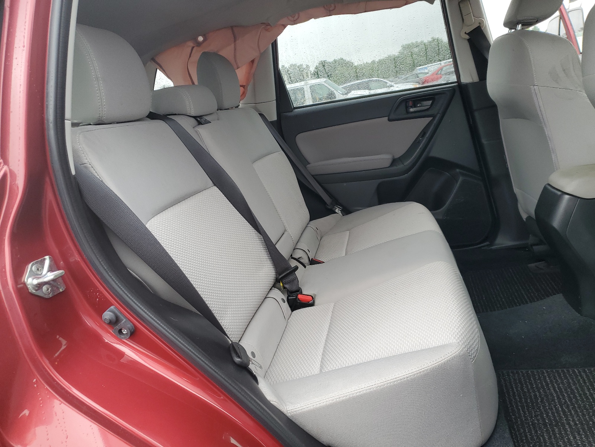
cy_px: 224
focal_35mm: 26
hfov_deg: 67.3
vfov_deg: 53.1
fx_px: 447
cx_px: 298
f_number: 1.5
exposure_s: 1/120
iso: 54
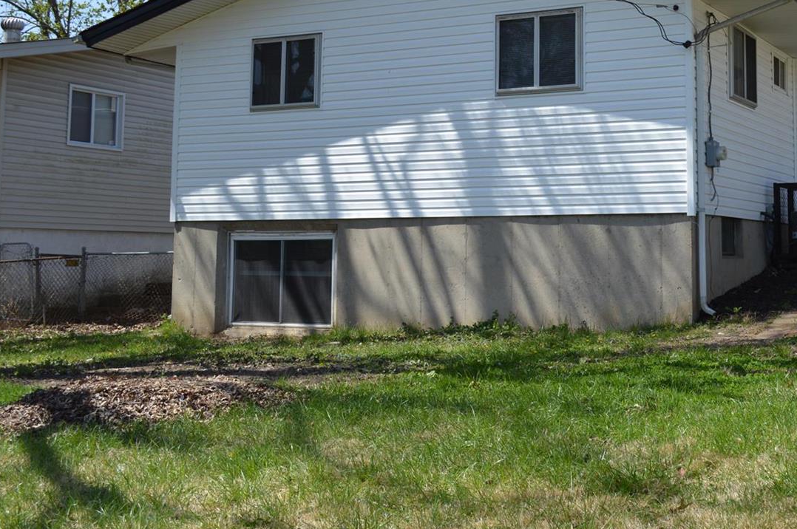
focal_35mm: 49
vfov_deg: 27.1
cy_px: 144
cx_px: 574
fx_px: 1083
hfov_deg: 39.5
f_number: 7.1
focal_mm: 22
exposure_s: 1/200
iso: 100
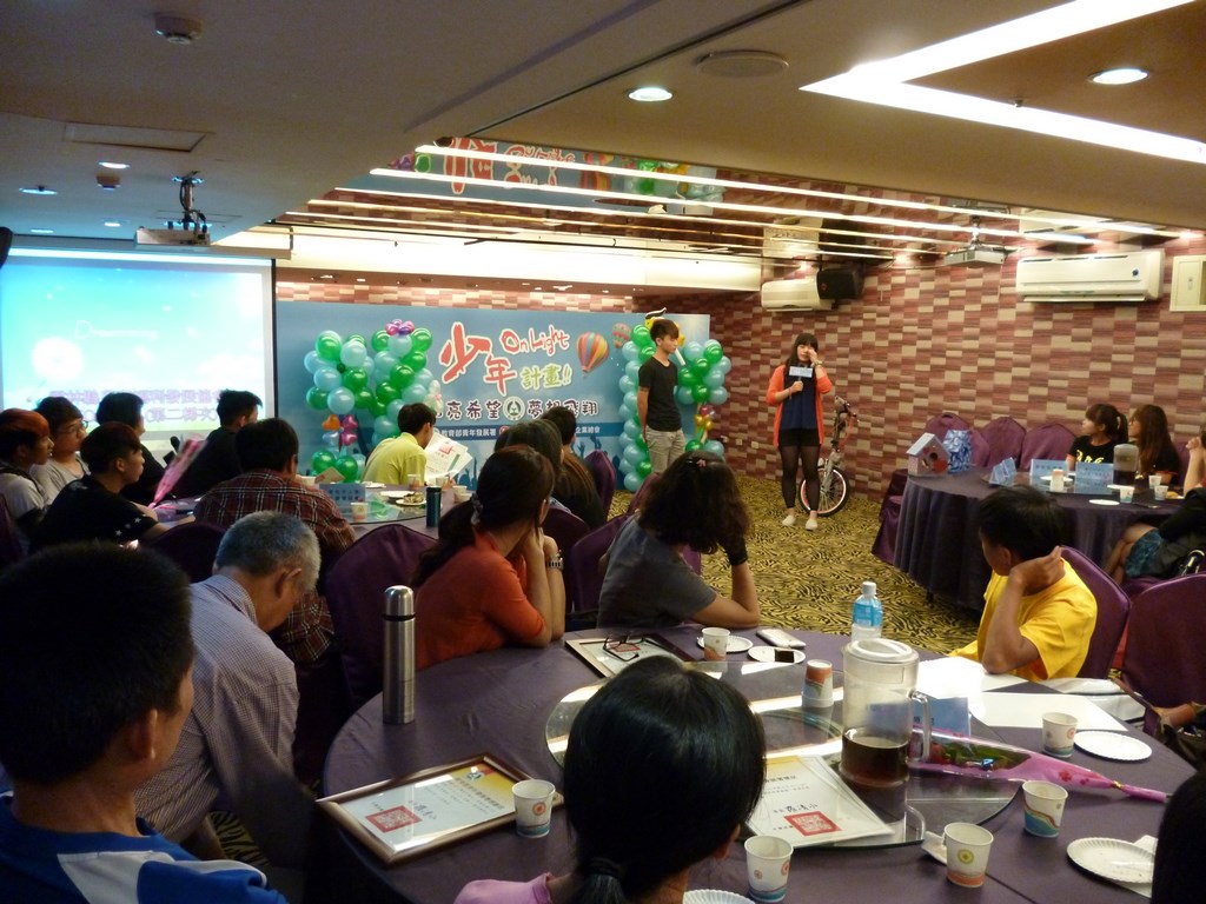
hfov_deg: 63.4
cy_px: 452
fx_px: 976
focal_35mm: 28
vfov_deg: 49.7
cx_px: 603
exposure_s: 1/15
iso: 400
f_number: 3.1
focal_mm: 5
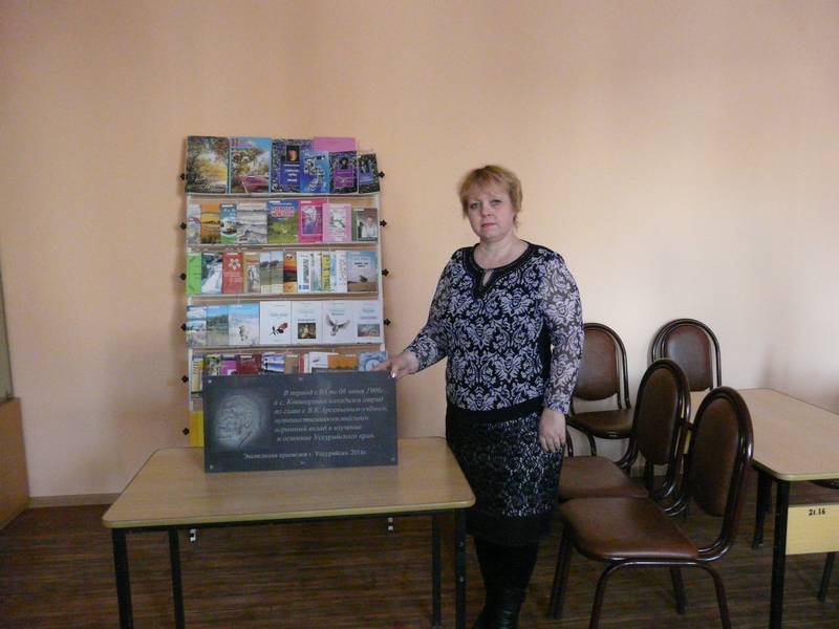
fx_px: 679
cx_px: 420
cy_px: 314
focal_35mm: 28
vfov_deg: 49.7
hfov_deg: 63.4
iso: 800
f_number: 2.8
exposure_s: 1/30
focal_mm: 4.6
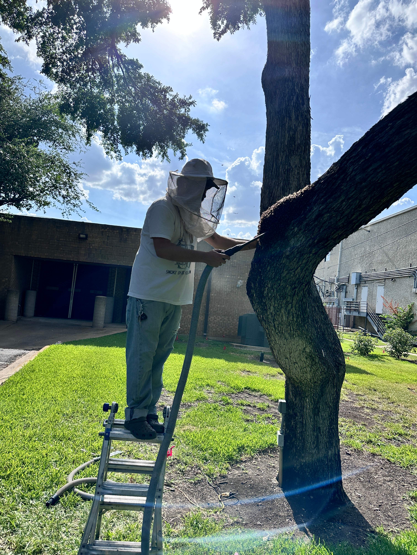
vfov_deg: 71.6
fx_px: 385
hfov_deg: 56.8
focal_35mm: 24
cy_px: 278
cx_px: 208
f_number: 1.78
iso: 80
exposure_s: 1/7576
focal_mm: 6.86
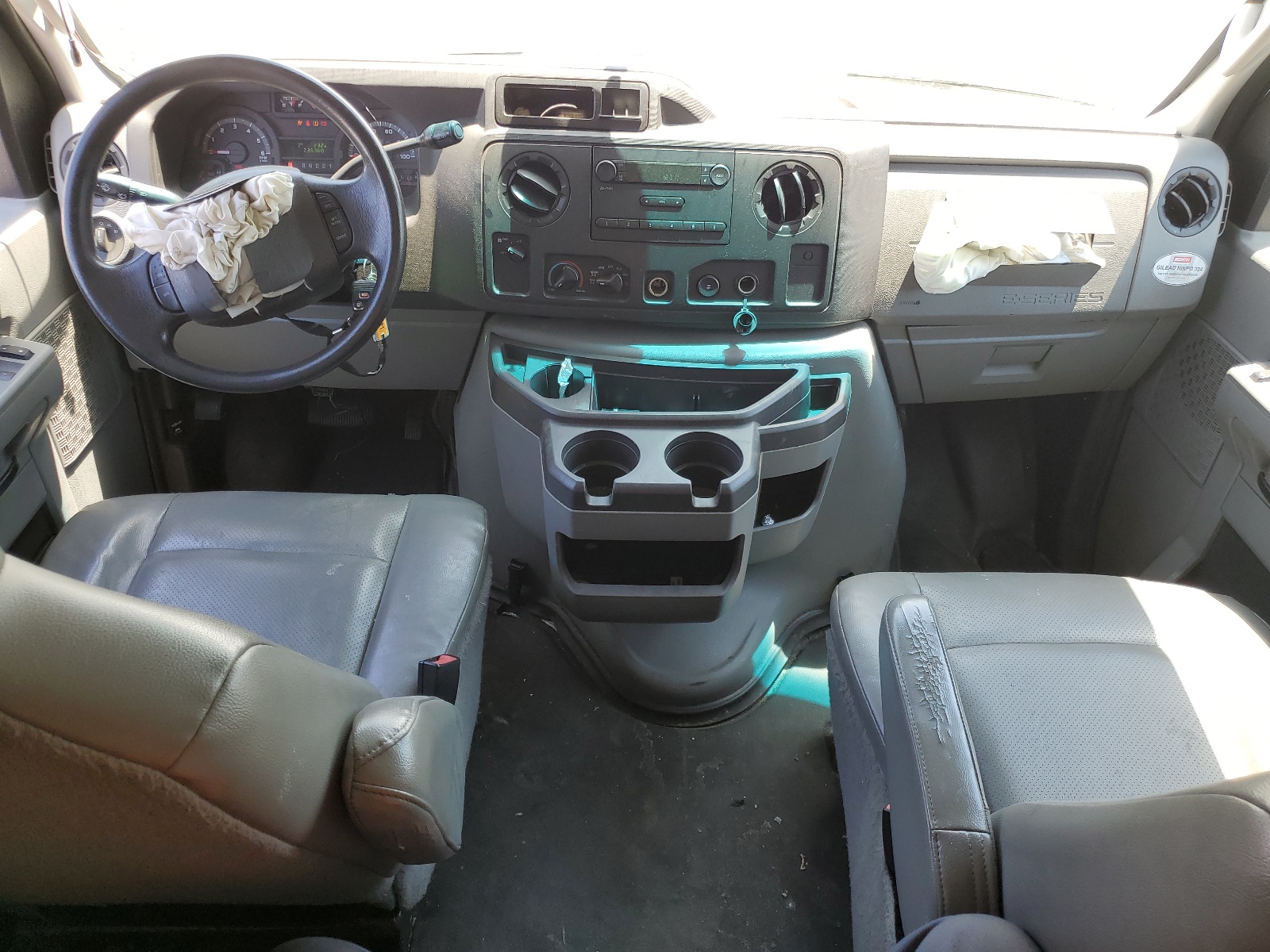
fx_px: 954
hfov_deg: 67.3
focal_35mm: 26
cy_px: 476
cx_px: 635
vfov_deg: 53.1
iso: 50
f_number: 1.5
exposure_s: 1/167
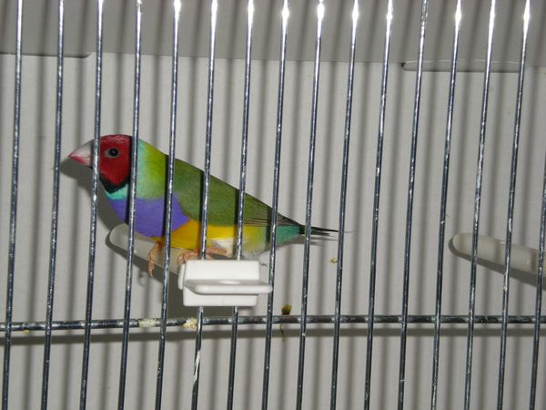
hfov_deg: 17.3
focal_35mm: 114
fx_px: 1798
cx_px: 273
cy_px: 205
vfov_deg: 13.0
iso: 50
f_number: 5.9
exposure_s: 1/120
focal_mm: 18.9
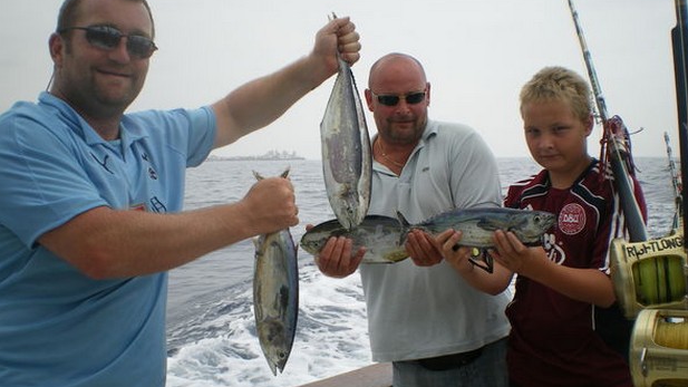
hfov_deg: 50.5
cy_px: 229
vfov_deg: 29.6
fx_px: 730
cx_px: 350
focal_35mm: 40
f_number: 4.6
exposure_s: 1/320
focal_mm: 6.3
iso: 50
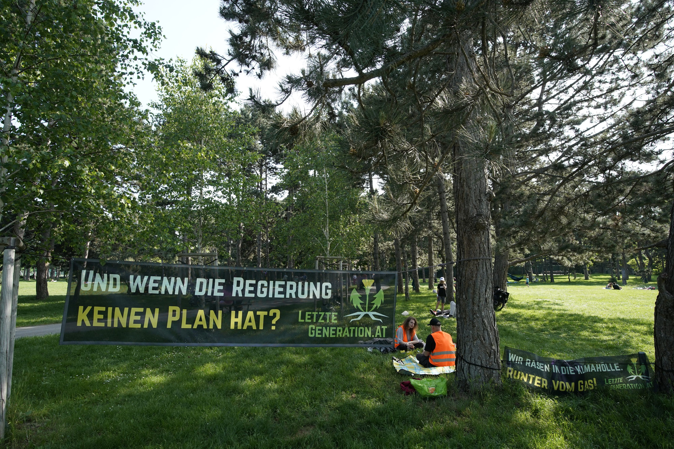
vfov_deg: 64.6
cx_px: 337
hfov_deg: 86.9
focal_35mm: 19
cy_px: 224
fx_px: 356
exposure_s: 1/400
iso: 800
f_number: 7.1
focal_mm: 19
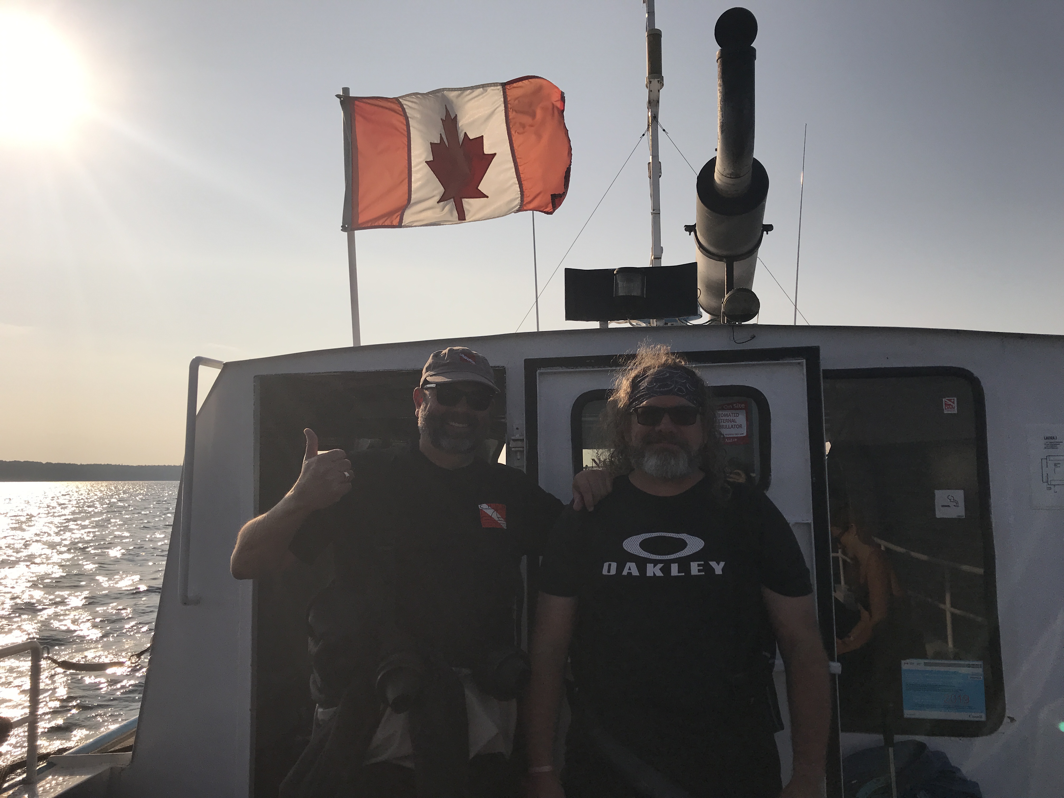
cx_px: 532
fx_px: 861
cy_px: 399
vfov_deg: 49.7
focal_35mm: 28
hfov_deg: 63.4
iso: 20
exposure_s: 1/8772
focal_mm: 3.99
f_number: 1.8
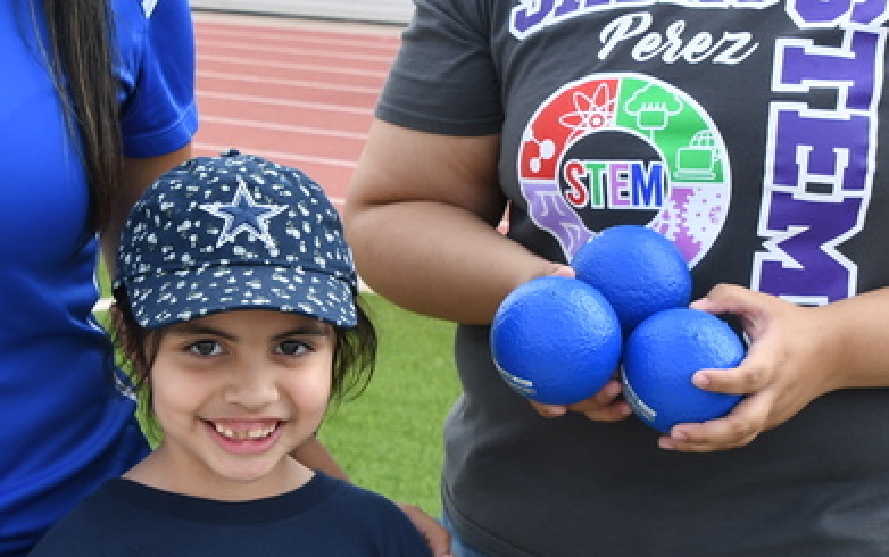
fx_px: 2328
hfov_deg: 21.6
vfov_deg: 13.6
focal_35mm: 96
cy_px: 203
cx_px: 430
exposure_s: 1/200
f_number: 7.1
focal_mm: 24
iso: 160
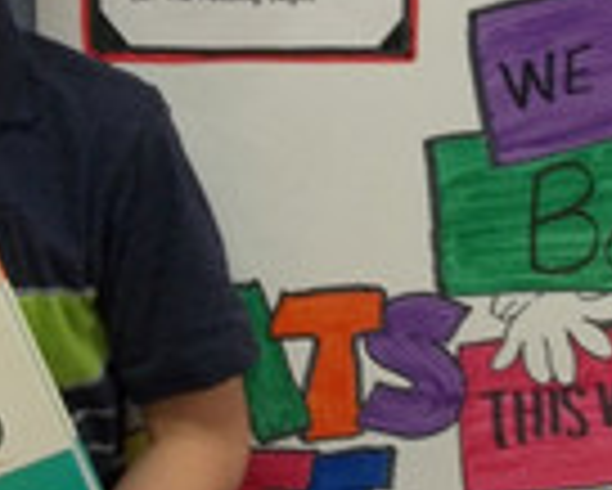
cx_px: 315
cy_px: 108
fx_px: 1867
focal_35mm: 103
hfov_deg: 18.6
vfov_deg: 14.9
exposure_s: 1/25
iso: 160
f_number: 3.1
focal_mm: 6.5
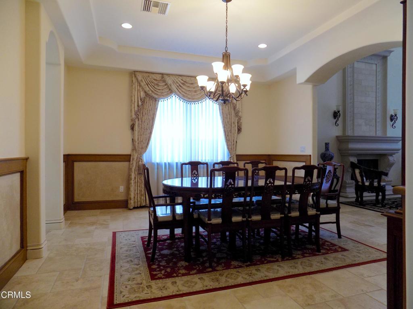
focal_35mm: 23
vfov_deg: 58.9
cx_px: 206
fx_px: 274
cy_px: 154
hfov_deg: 73.9
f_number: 3.1
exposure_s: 1/30
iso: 100
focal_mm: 4
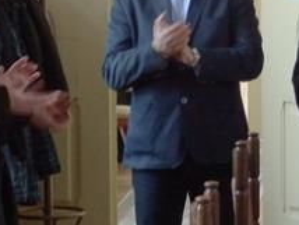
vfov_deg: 5.7
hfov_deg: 7.5
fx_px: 2274
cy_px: 59
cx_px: 49
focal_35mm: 263
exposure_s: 1/15
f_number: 4.8
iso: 800
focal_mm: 15.8
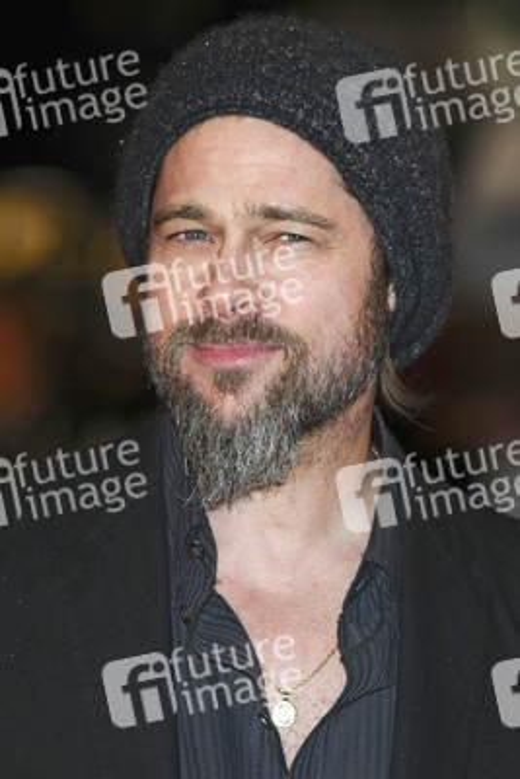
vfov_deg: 7.4
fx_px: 6007
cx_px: 260
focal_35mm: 278
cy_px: 390
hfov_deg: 5.0
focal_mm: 185
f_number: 4.5
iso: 500
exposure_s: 1/200
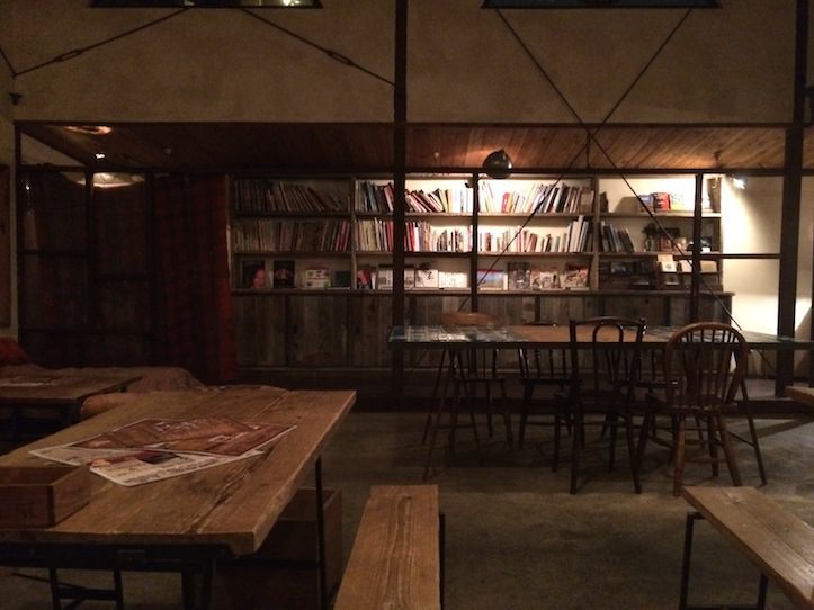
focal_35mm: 30
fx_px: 705
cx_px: 407
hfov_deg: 60.0
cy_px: 305
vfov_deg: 46.8
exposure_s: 1/15
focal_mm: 4.12
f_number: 2.2
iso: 500
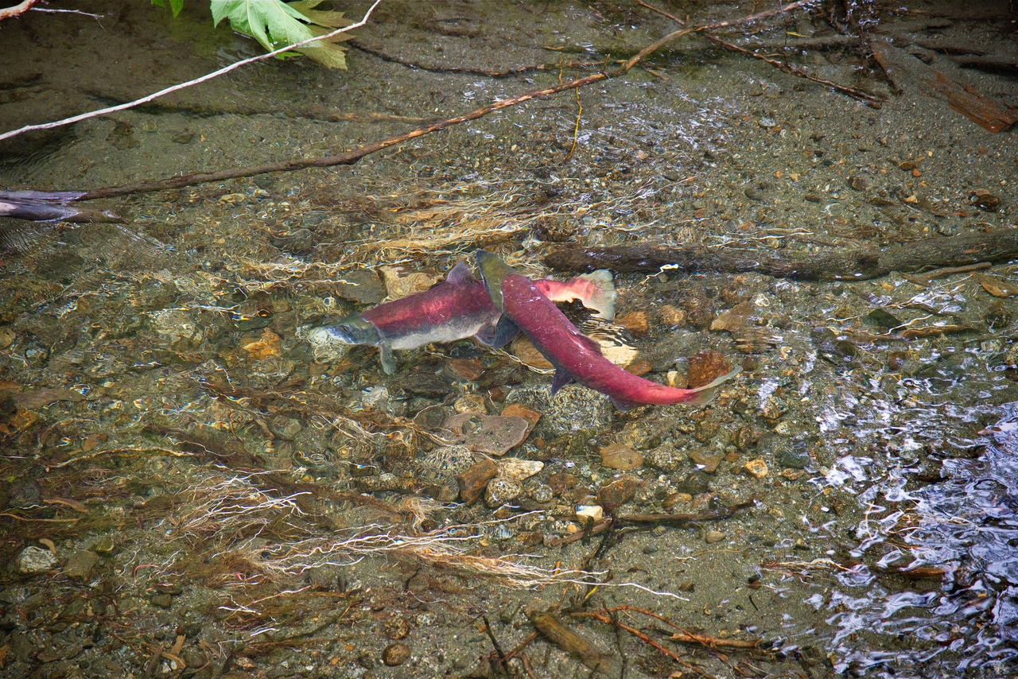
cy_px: 340
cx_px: 509
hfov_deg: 17.1
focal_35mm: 120
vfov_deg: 11.4
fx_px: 3394
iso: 1600
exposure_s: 1/250
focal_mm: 120
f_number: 4
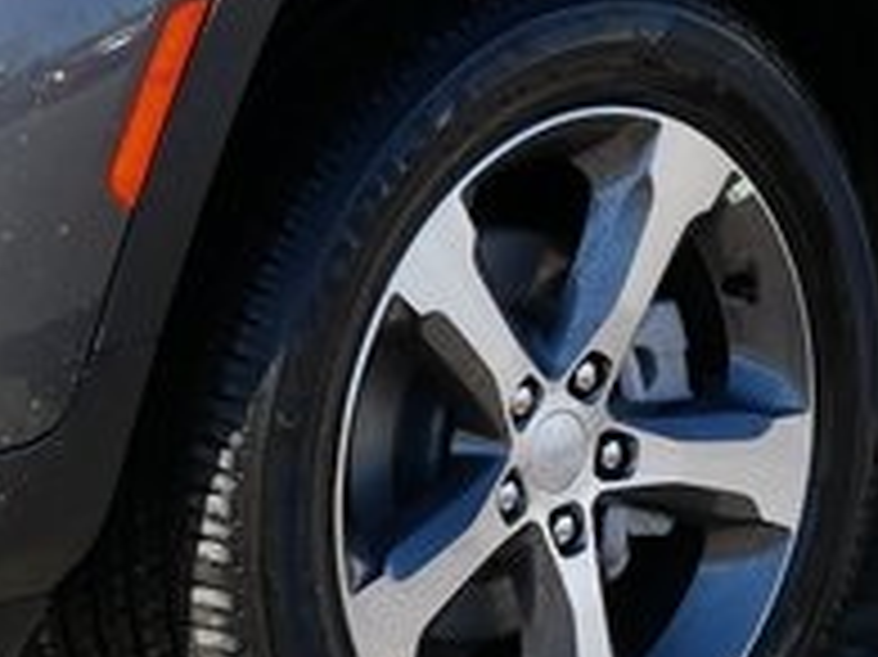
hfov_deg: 7.5
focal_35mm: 263
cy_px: -400
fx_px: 6667
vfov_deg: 5.6
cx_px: 675
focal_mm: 25
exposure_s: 1/200
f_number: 7.1
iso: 200
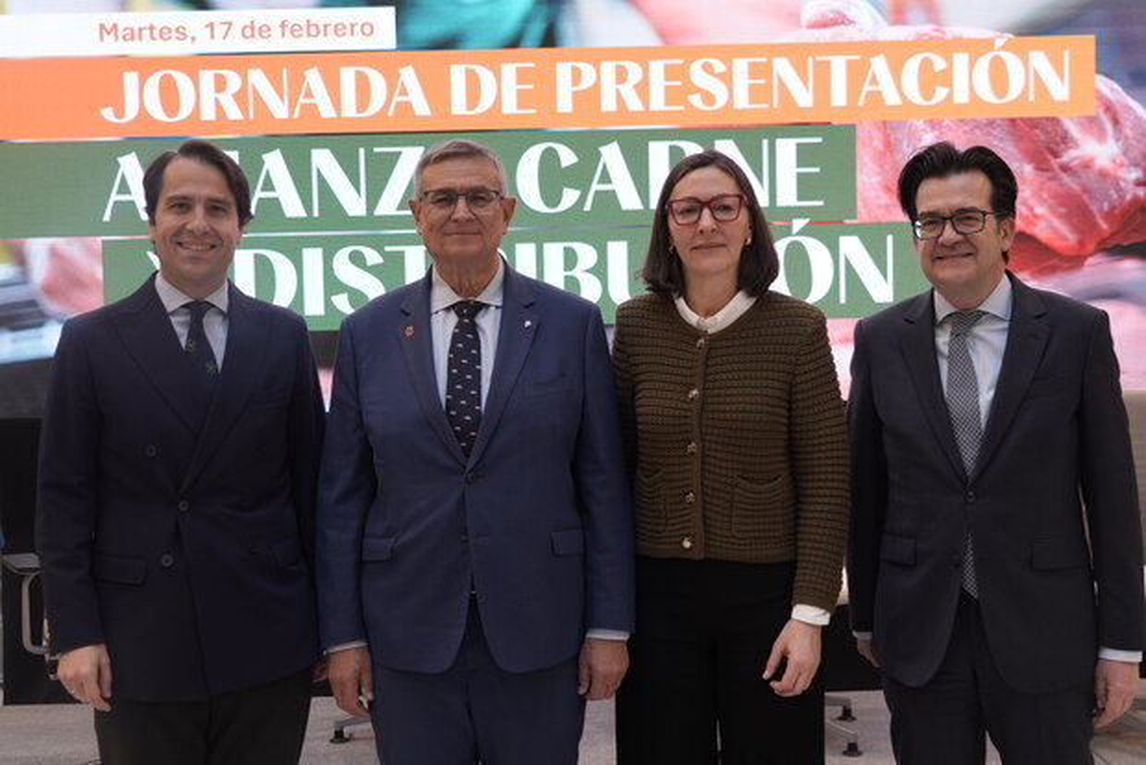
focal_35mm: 46
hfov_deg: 42.7
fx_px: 1465
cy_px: 382
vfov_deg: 29.3
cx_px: 573
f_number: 4.5
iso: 200
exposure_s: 1/100
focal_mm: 31
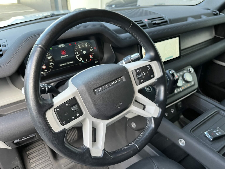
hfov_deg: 67.3
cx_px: 112
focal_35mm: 26
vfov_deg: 53.1
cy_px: 84
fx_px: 169
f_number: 1.6
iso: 125
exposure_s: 1/50
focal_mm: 5.1
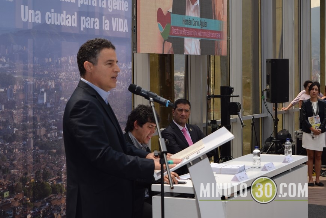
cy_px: 109
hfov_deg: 24.6
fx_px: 747
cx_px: 163
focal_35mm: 82
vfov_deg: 16.6
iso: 100
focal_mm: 55
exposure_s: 1/200
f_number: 7.1
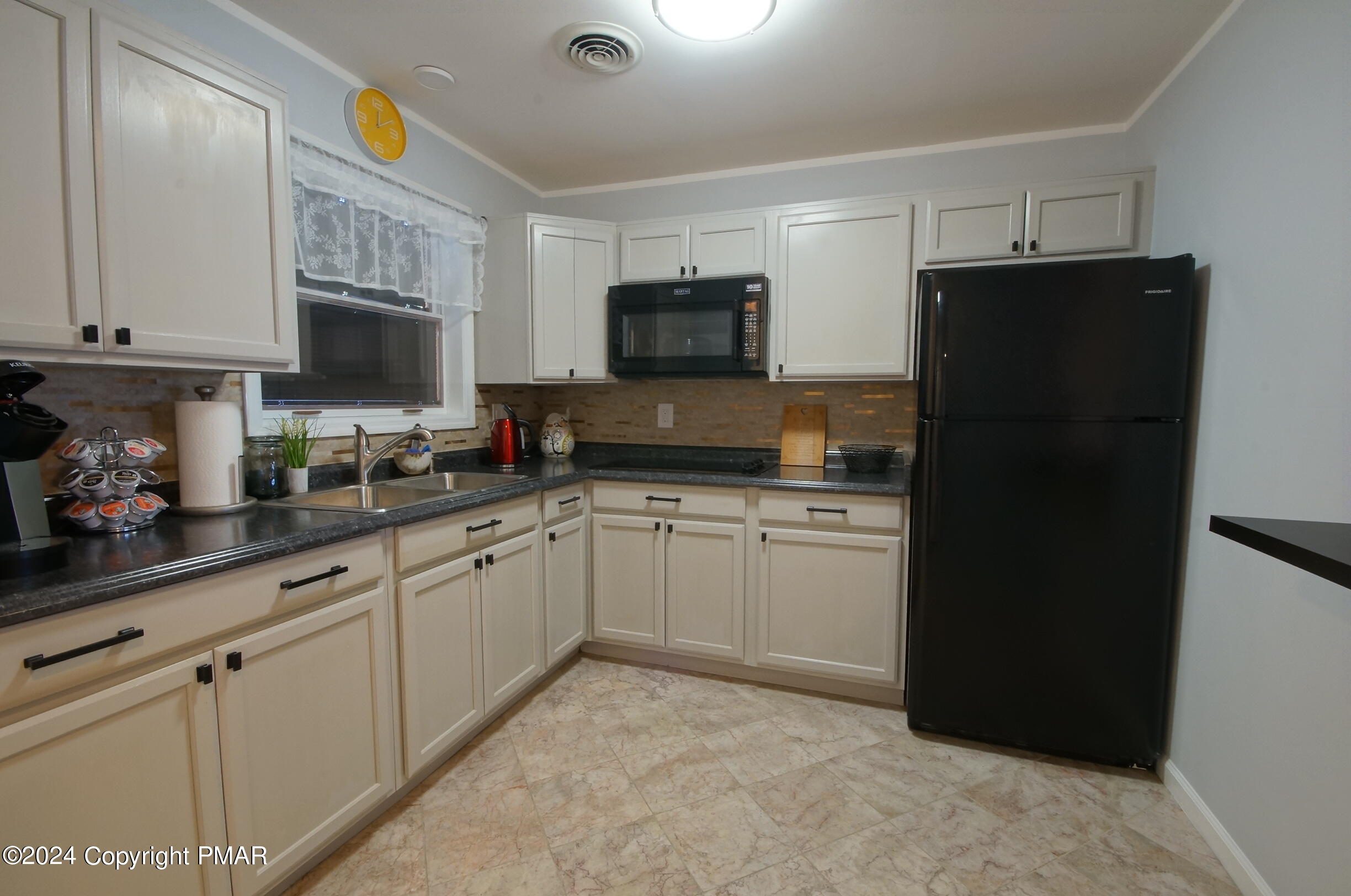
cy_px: 448
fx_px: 562
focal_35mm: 15
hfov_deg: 100.5
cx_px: 676
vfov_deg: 77.1
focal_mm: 10
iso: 400
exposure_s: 1/1.25
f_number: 18
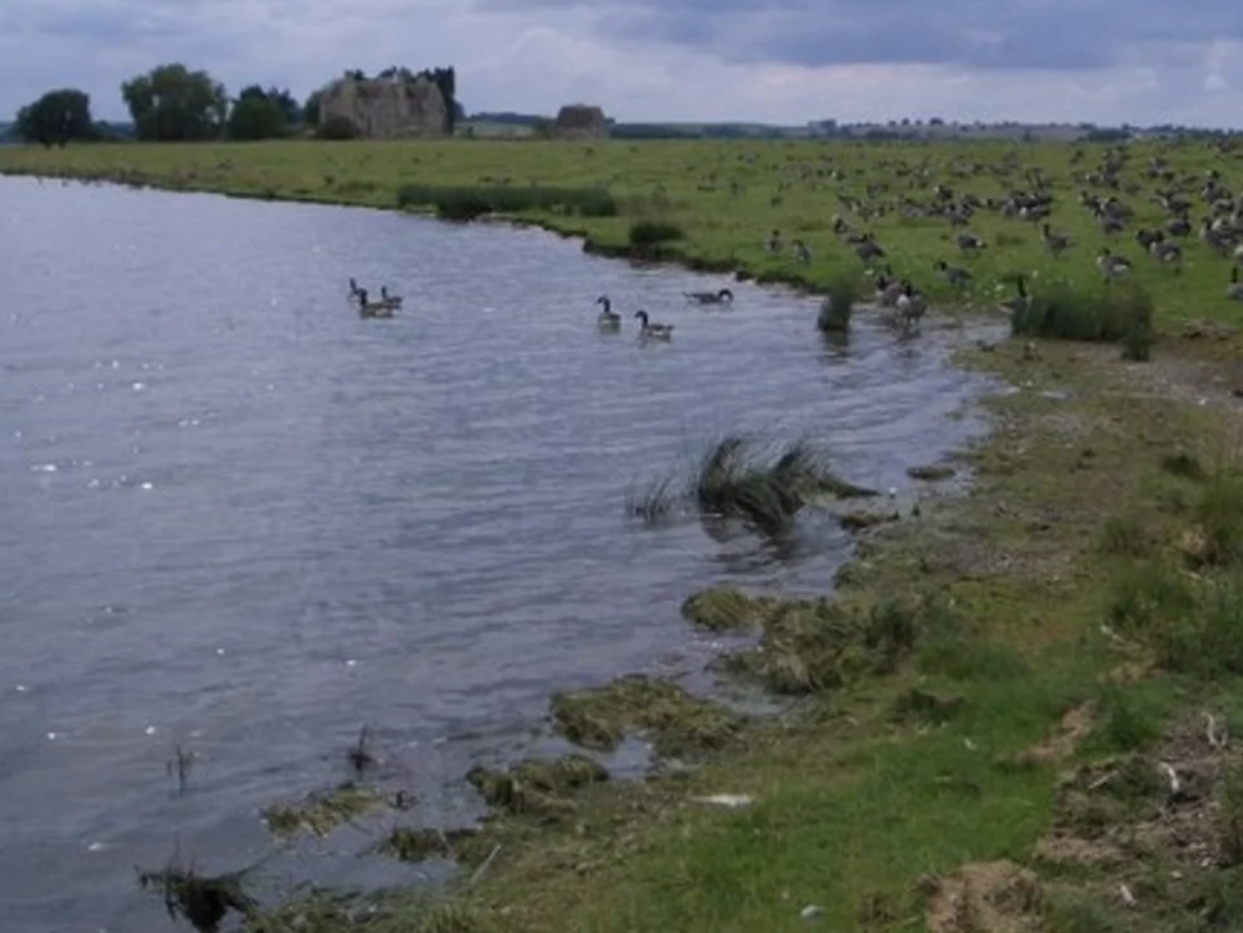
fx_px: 1867
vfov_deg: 27.9
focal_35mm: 52
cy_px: 338
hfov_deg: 36.7
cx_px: 720
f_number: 4.3
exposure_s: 1/640
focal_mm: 5.8
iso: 50
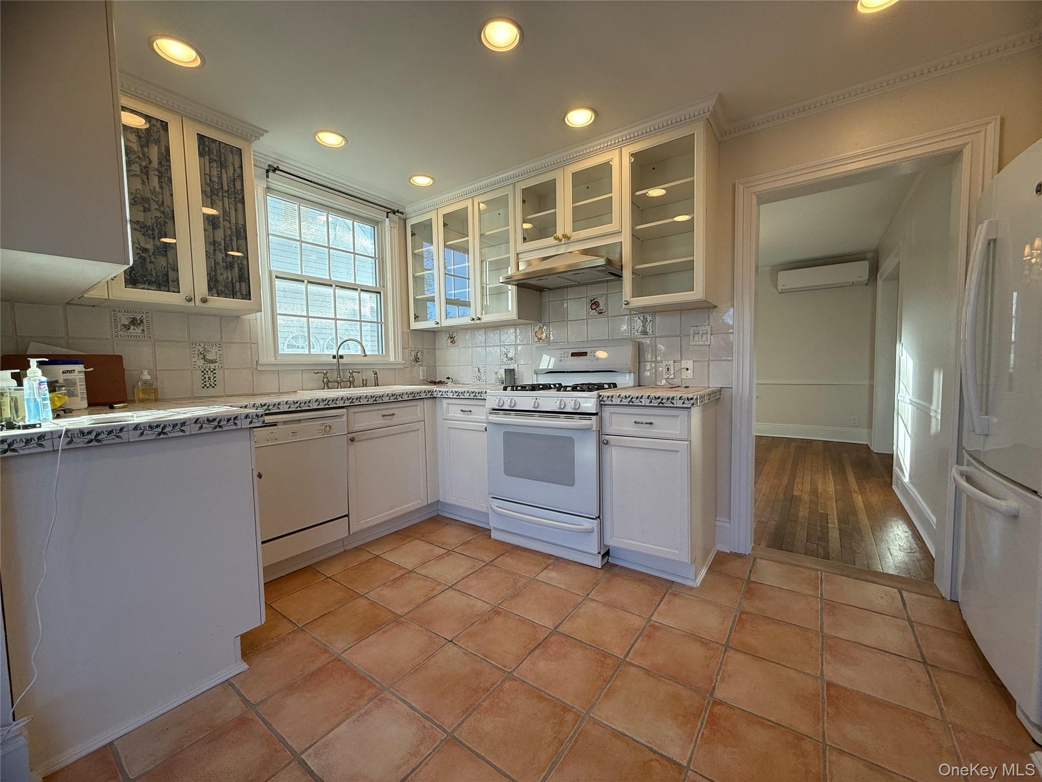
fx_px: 421
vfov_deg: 85.7
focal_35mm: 14
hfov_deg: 102.1
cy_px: 391
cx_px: 521
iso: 64
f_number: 2.2
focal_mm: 2.22
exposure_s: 1/134
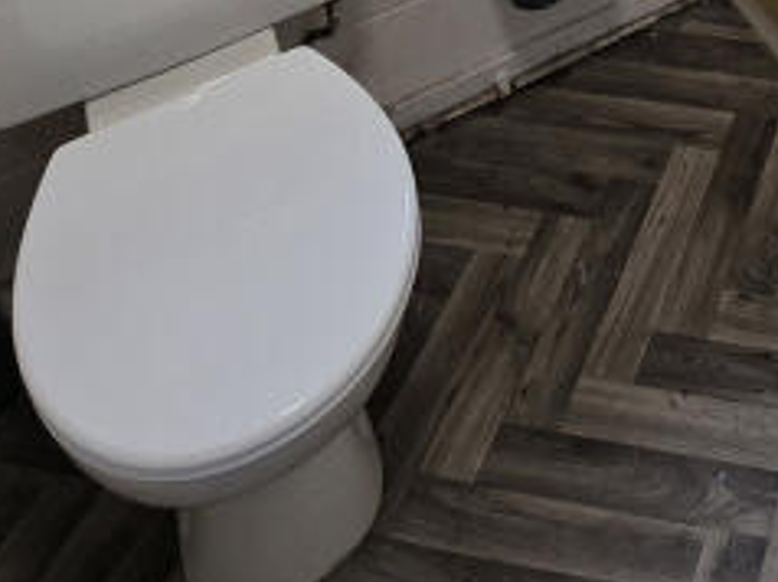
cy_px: -553
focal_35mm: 56
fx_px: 1257
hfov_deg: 29.7
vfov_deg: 18.3
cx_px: 922
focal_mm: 2.2
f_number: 2.2
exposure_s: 1/50
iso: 64
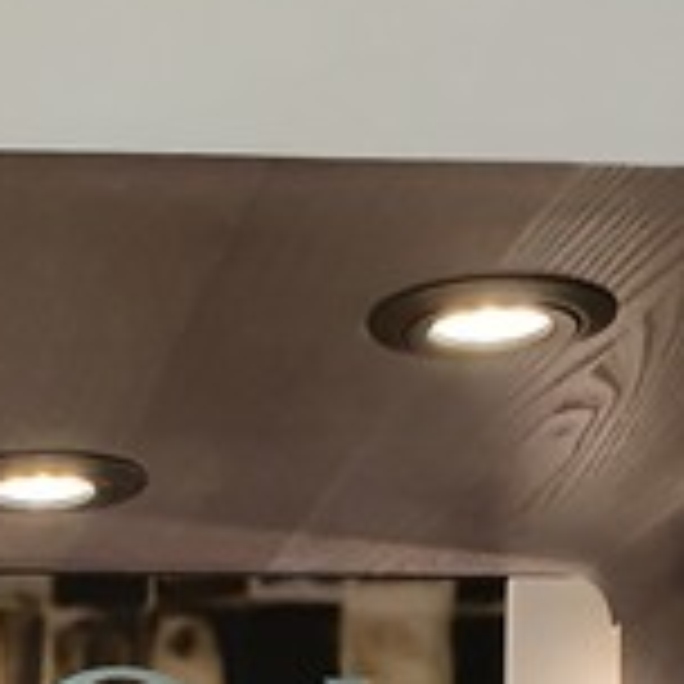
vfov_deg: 10.5
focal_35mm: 145
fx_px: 3242
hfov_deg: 11.7
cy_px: 1593
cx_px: -212
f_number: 2.4
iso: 80
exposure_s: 1/120
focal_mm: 4.32
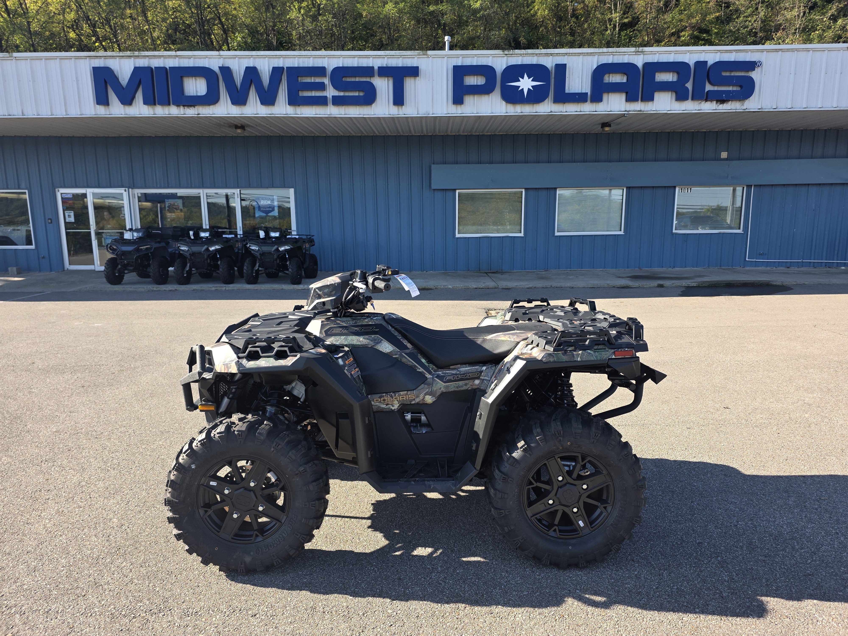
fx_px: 563
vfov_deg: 58.9
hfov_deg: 73.9
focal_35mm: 23
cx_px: 424
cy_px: 318
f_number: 1.7
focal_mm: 6.3
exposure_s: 1/1472
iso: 80
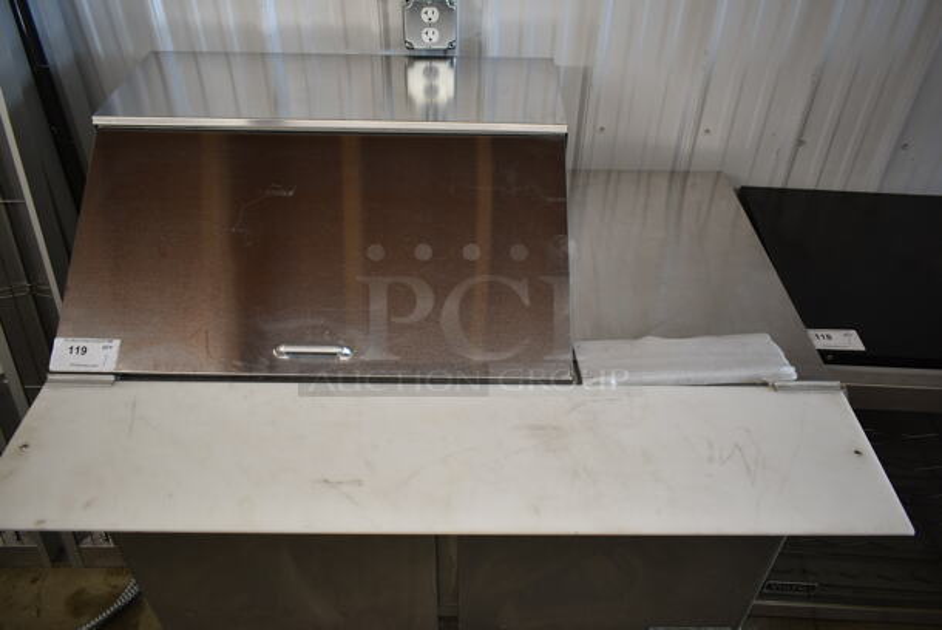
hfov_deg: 67.3
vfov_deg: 48.0
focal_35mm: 27
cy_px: 315
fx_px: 707
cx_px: 471
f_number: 3.5
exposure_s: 1/30
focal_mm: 18
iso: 250
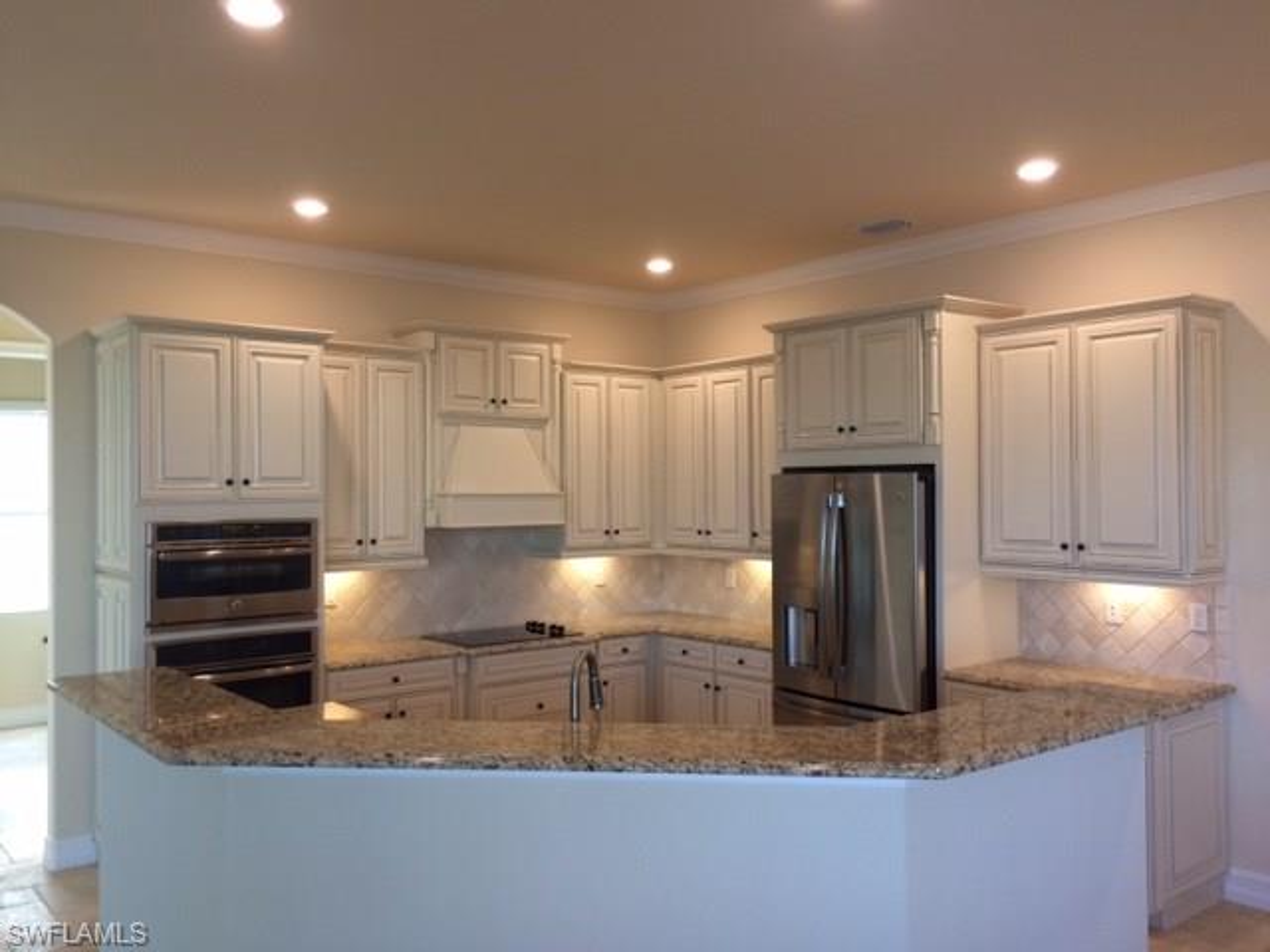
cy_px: 476
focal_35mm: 29
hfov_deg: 61.7
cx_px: 635
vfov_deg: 48.2
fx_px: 1064
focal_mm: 4.15
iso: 64
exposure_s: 1/30
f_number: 2.2
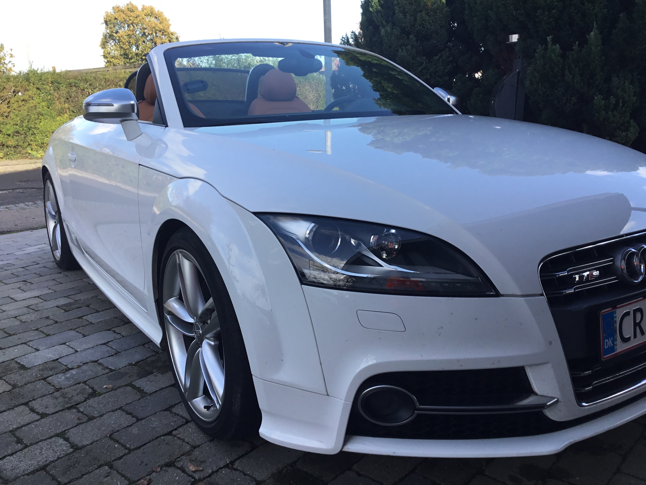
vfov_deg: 45.4
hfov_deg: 58.4
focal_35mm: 31
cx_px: 323
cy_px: 242
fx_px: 579
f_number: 2.4
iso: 25
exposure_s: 1/319
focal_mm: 3.3
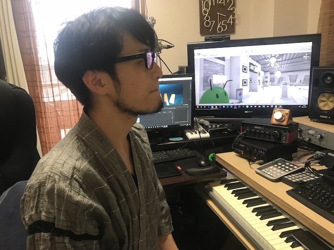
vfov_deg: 49.7
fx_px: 270
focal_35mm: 28
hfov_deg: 63.4
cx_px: 167
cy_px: 125
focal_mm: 3.99
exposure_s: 1/15
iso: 80
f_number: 1.8
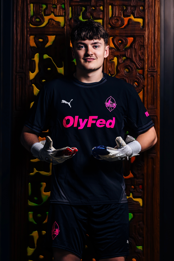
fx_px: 1464
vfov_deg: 10.2
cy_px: 130
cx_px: 87
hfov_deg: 6.8
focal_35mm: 202
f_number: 2.8
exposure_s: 1/250
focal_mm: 135
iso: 100
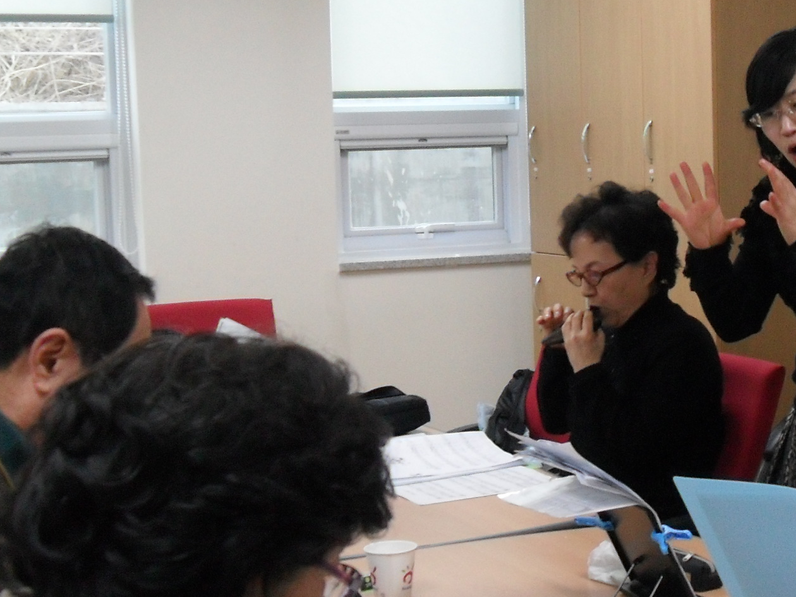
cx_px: 749
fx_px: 1656
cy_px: 349
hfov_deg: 26.0
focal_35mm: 72
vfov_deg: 20.4
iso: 200
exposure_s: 1/45
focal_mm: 6.2
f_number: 2.8
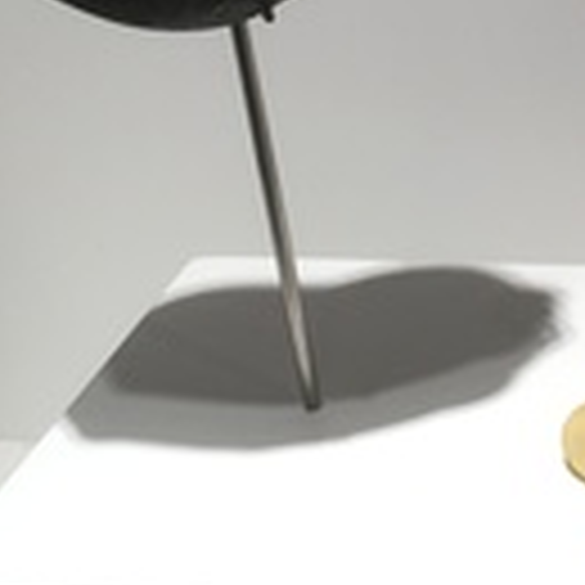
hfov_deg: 19.5
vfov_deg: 18.8
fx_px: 1663
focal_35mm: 87
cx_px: 554
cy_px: -130
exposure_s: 1/50
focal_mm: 4.15
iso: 25
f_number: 2.2
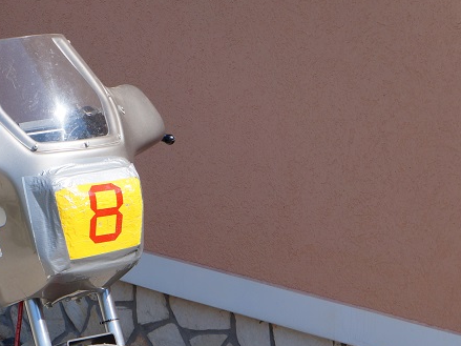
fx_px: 1624
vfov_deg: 12.0
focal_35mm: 122
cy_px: 353
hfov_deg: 15.7
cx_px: -58
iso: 100
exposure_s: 1/250
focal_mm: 34
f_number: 6.3
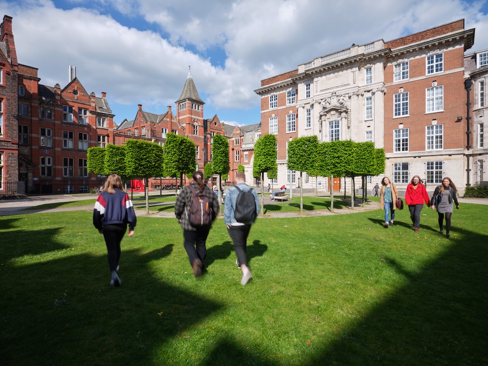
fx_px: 254
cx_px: 244
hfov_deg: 87.8
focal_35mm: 18
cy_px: 183
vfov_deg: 71.6
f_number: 32
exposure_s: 1/15
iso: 100
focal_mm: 23
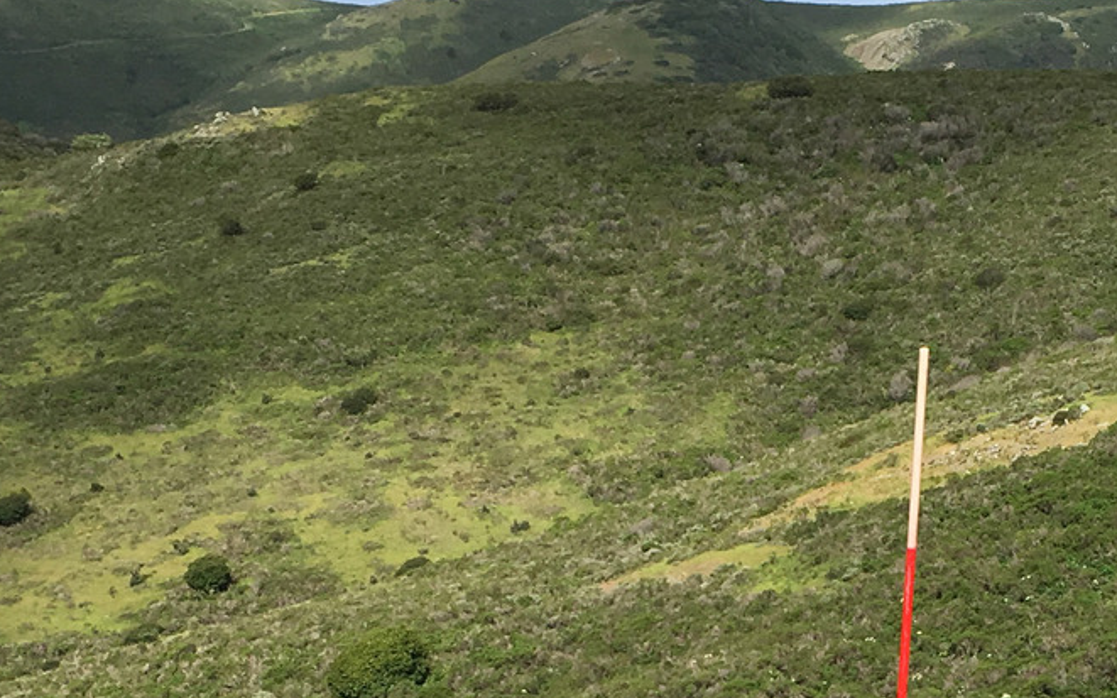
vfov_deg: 13.6
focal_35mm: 93
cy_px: 882
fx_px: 2831
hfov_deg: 22.2
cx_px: 813
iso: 25
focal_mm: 4.15
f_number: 2.2
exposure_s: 1/1700
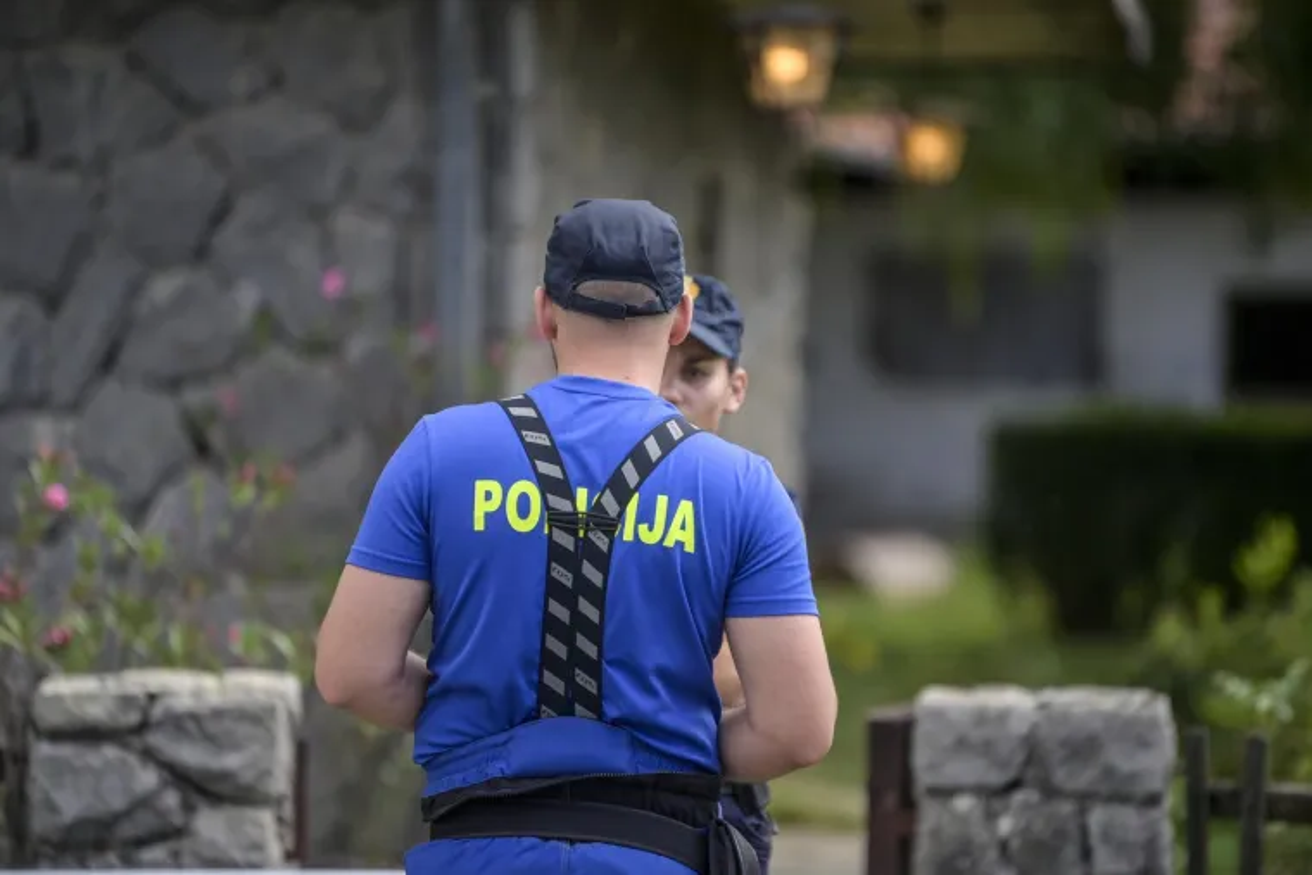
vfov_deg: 6.9
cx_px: 656
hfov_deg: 10.3
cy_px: 438
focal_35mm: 200
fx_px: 7290
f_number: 2.8
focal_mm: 200
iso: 200
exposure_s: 1/1600
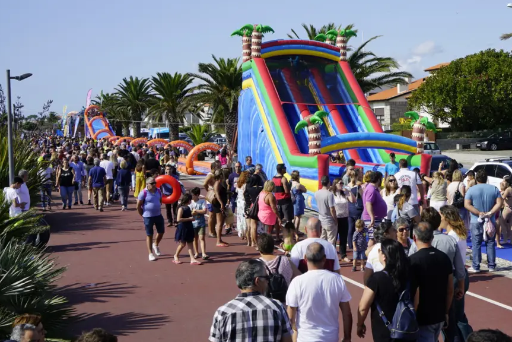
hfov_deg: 34.7
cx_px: 347
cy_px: 142
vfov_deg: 23.8
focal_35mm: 57
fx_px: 811
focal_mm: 41
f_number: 9
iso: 100
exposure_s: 1/250
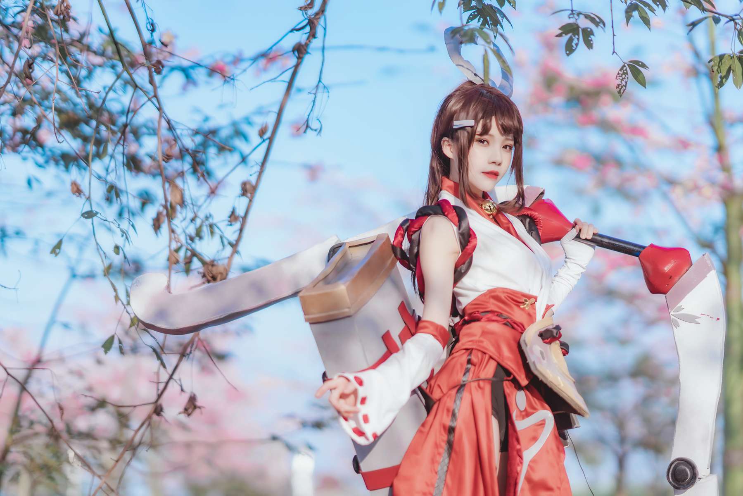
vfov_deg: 16.1
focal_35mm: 85
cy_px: 248
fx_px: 1754
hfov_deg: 23.9
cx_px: 372
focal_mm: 85
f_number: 1.4
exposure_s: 1/2500
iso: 125
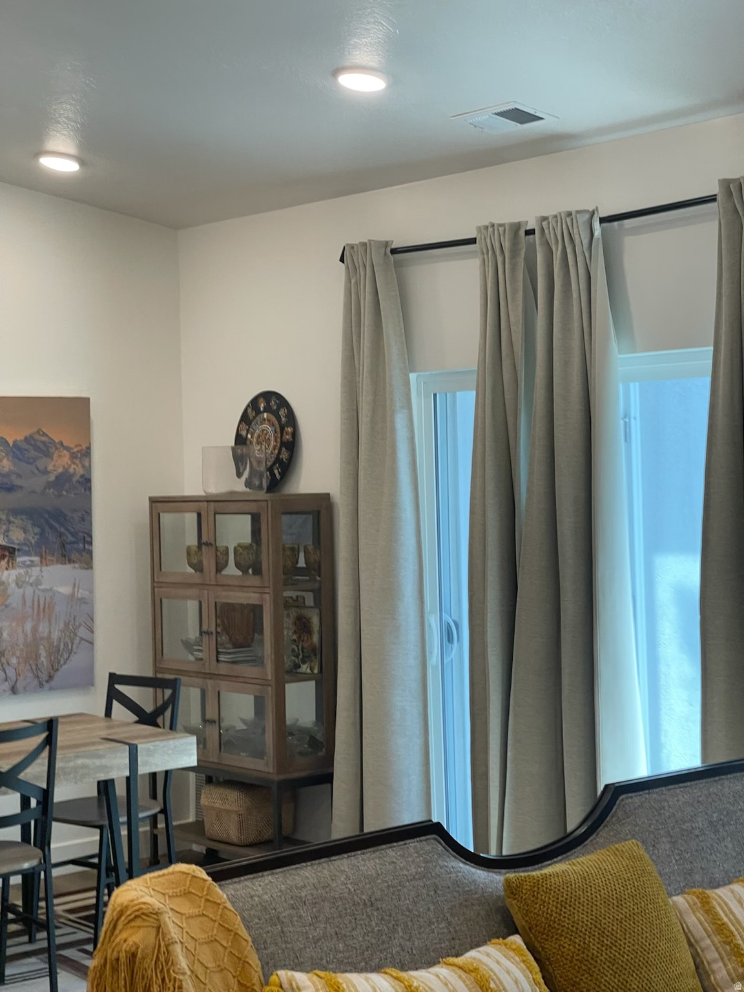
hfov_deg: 22.9
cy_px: 496
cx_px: 372
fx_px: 1834
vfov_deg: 30.3
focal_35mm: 64
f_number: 2.2
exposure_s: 1/120
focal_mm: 7.5
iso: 125
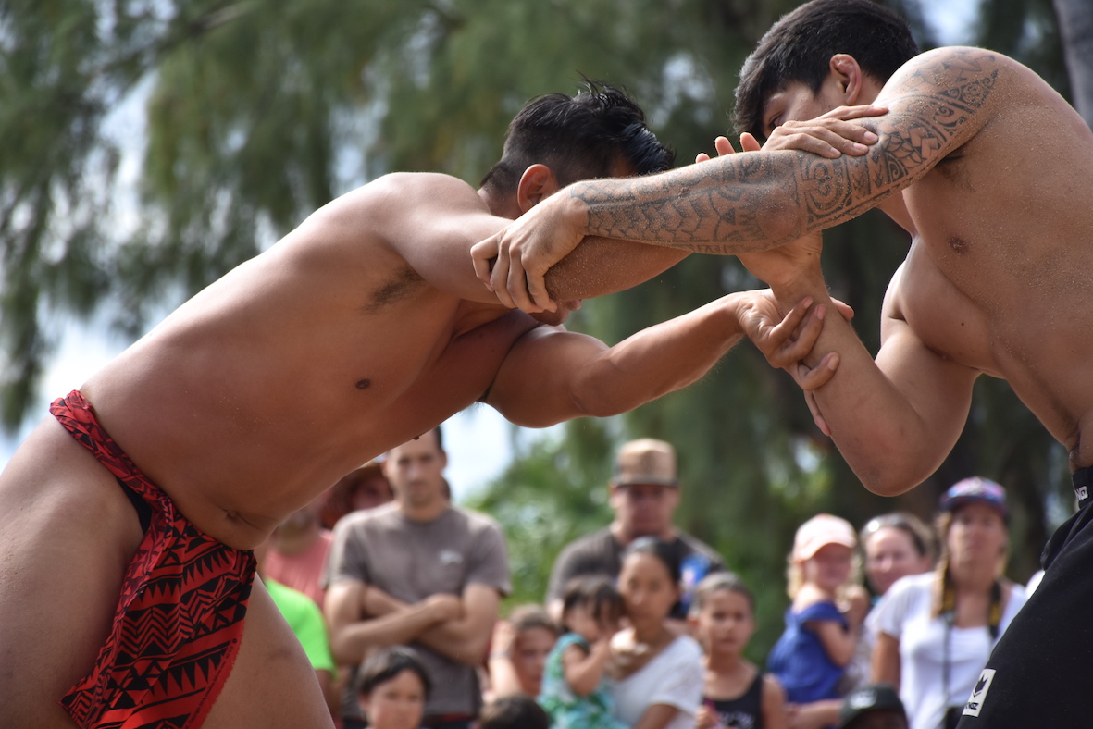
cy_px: 364
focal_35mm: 210
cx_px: 546
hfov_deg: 9.8
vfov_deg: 6.5
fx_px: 6377
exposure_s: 1/400
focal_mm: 140
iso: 250
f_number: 5.6
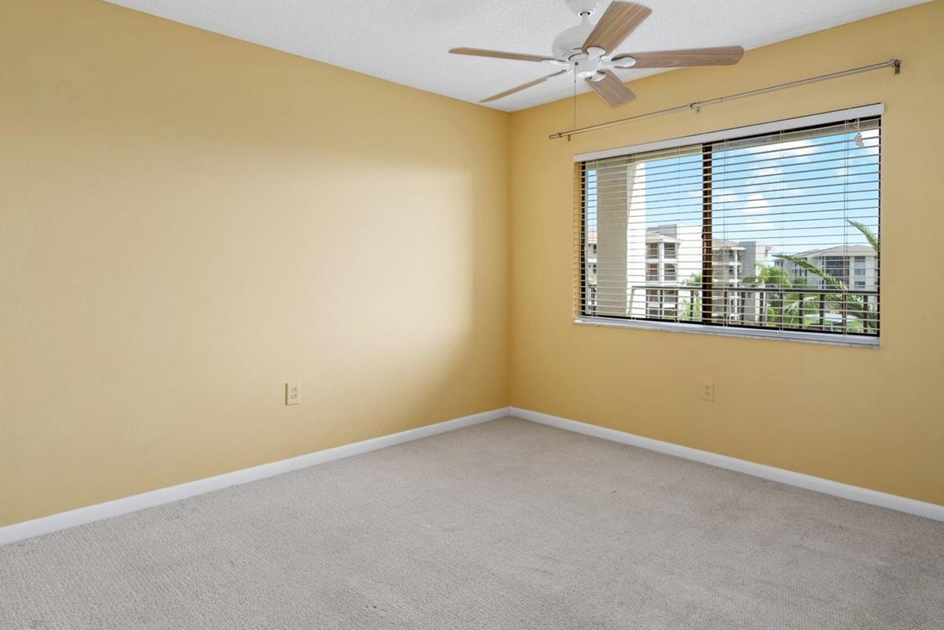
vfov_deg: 57.0
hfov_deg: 78.5
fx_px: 577
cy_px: 271
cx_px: 450
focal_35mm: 22
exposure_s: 1/10
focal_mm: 17
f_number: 8
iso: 320
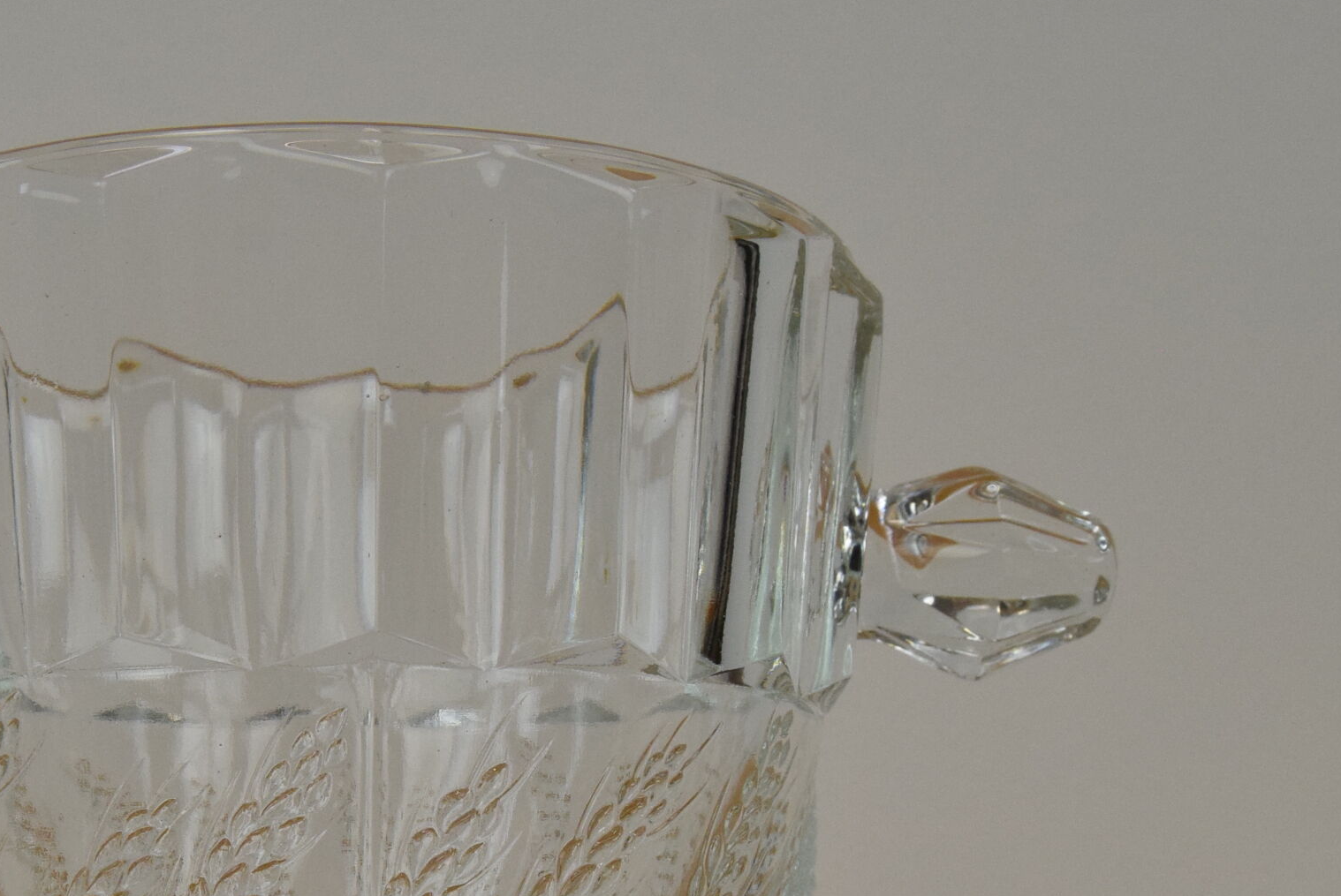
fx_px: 2535
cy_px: 841
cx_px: 299
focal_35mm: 68
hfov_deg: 29.1
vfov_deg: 19.6
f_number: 10
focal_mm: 23
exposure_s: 1/400
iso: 1600
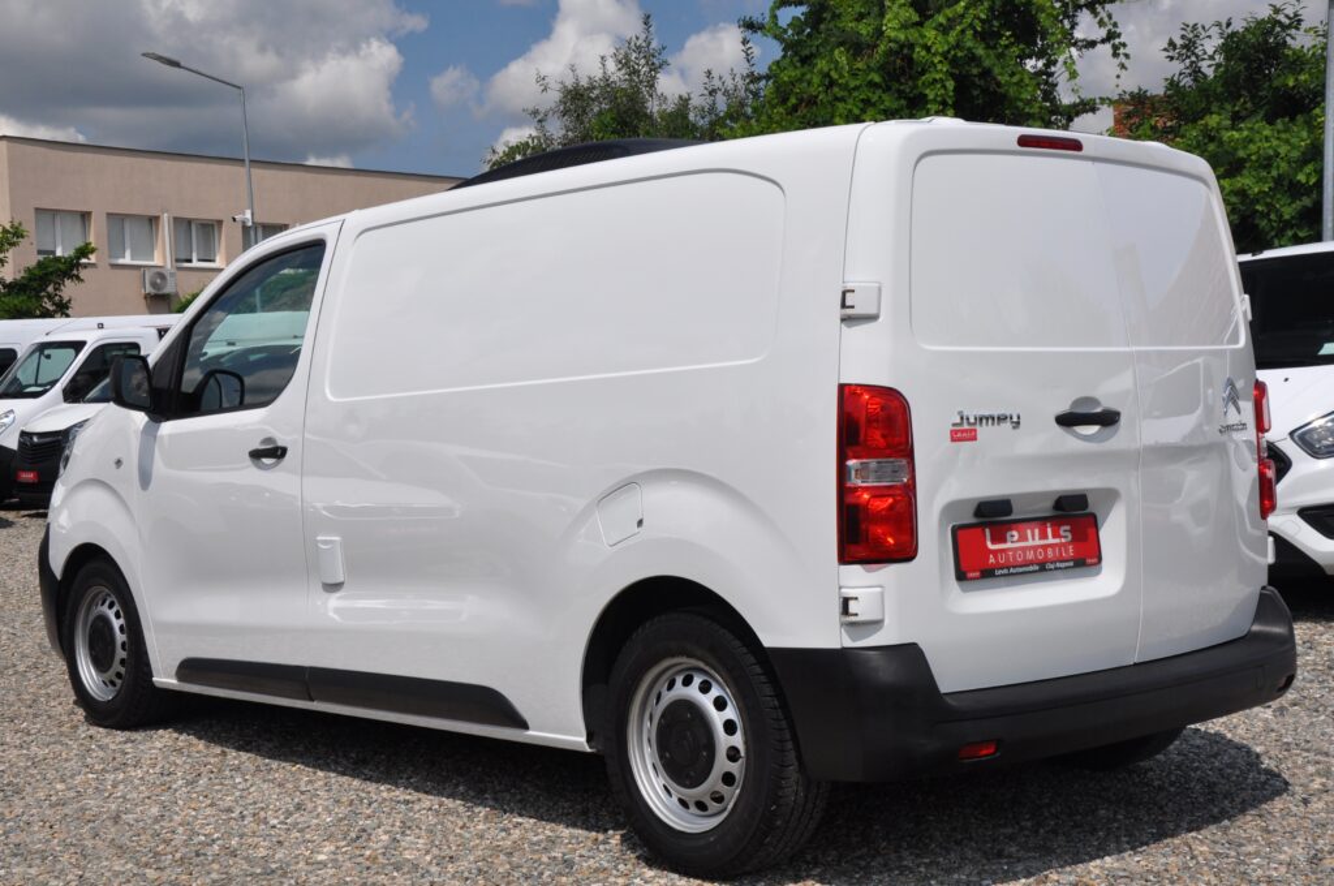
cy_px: 443
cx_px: 667
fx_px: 1776
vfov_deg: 28.0
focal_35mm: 48
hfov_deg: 41.2
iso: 500
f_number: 11
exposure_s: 1/500
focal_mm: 32
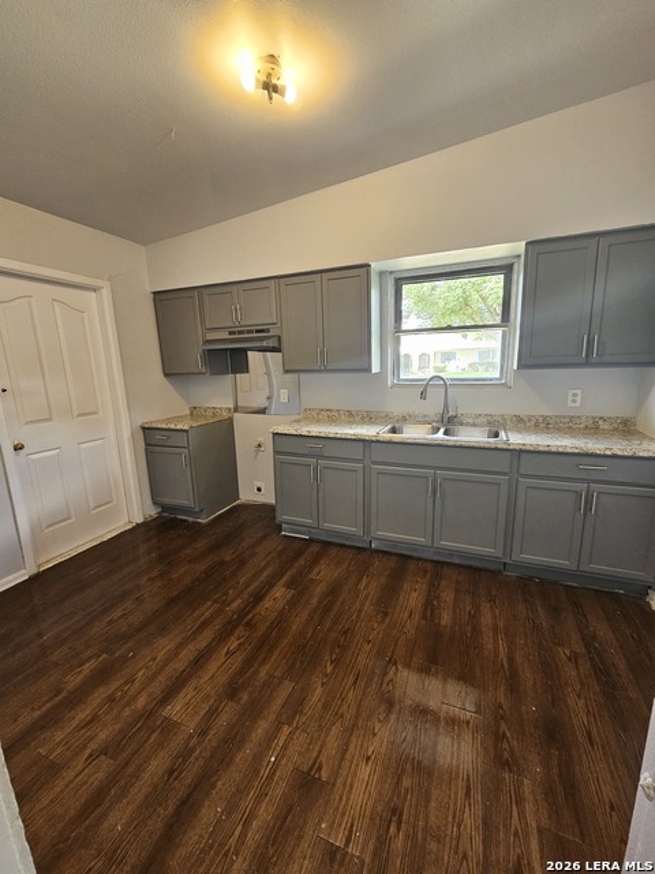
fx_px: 328
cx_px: 328
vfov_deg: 106.2
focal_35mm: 13
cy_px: 437
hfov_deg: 89.9
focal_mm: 2.2
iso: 250
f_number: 2.2
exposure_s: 1/60
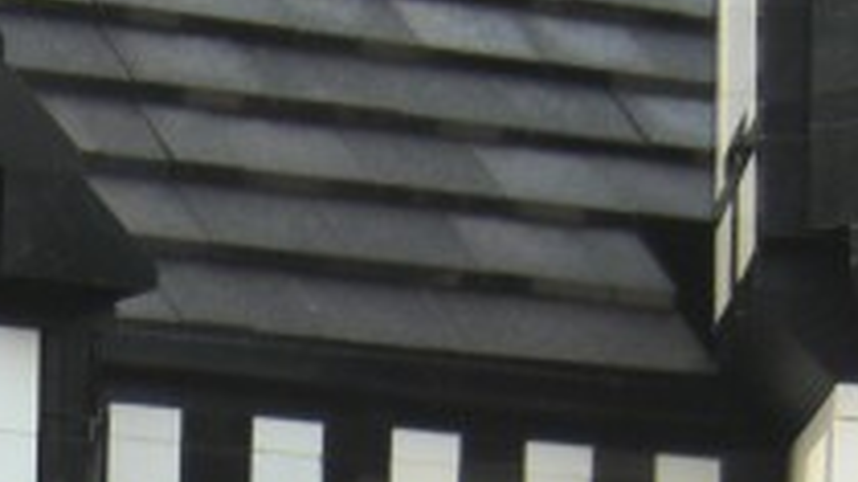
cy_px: 1258
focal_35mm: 202
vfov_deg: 5.7
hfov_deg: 10.5
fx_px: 4594
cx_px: -180
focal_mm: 7.9
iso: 80
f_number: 2.8
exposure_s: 1/125
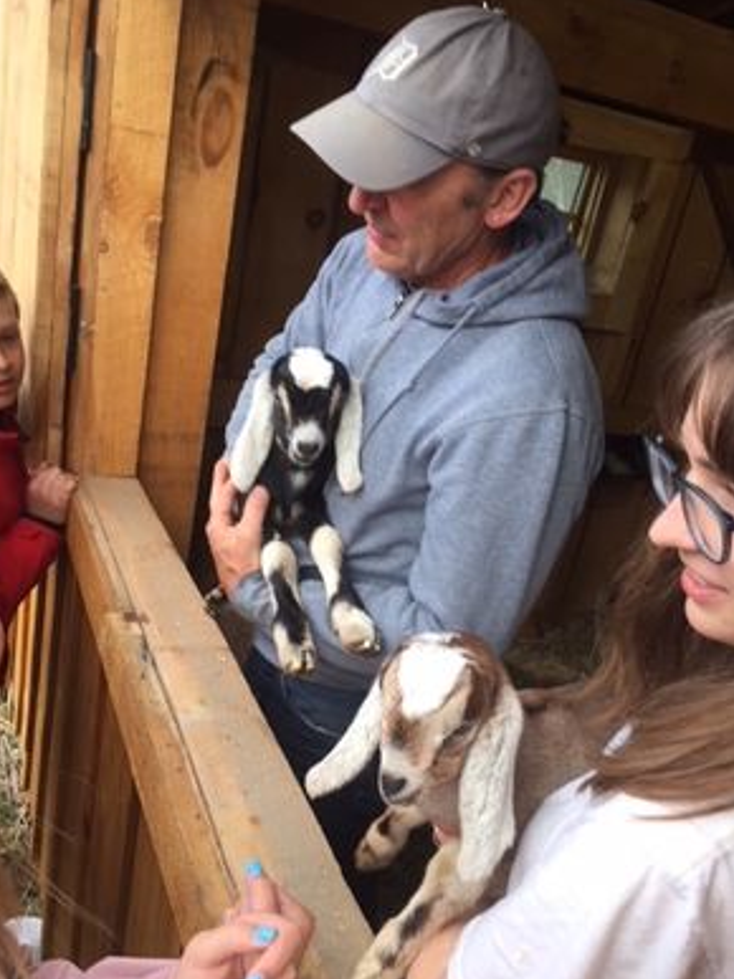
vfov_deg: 60.0
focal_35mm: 30
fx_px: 849
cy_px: 481
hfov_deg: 46.8
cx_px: 357
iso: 40
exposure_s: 1/60
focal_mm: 4.15
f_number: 2.2
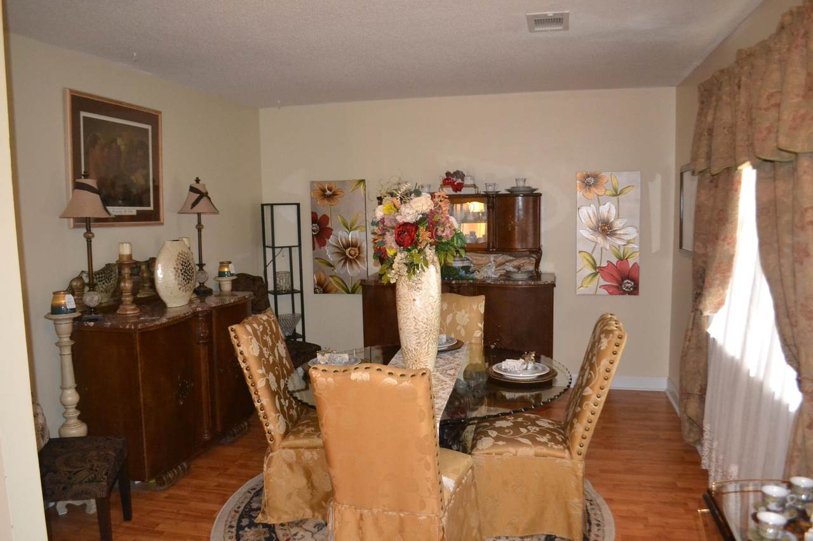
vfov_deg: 47.9
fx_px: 610
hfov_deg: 67.4
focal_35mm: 27
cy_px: 270
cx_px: 406
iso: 3200
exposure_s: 1/60
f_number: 3.5
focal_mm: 18
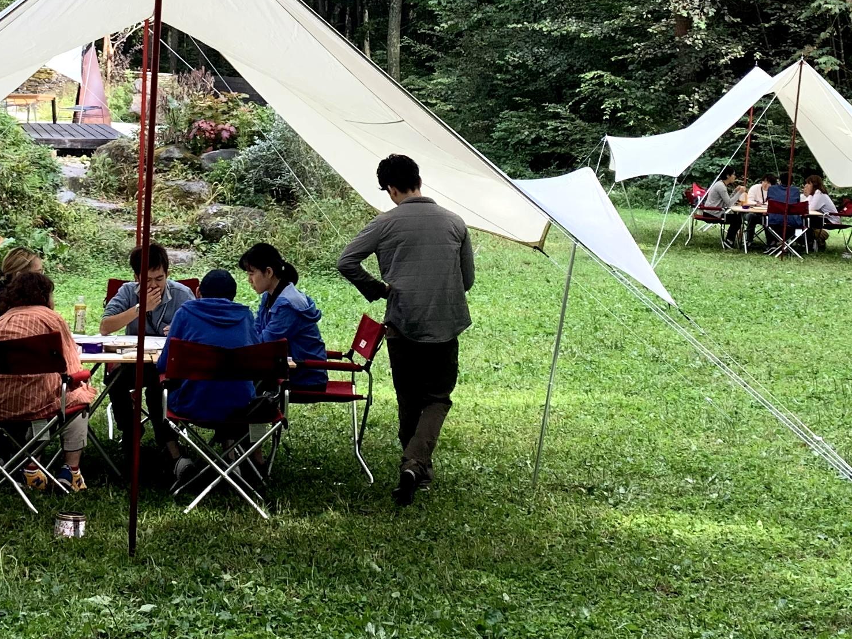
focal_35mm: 71
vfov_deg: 20.0
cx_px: 243
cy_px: -11
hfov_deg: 27.1
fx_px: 1747
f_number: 1.8
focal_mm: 4.2
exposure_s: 1/235
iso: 25
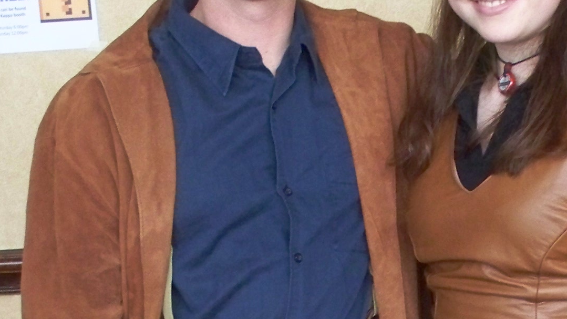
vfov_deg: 11.4
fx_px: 1549
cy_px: 447
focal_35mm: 103
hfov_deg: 20.6
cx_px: 430
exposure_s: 1/60
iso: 400
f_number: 2.8
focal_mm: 7.54
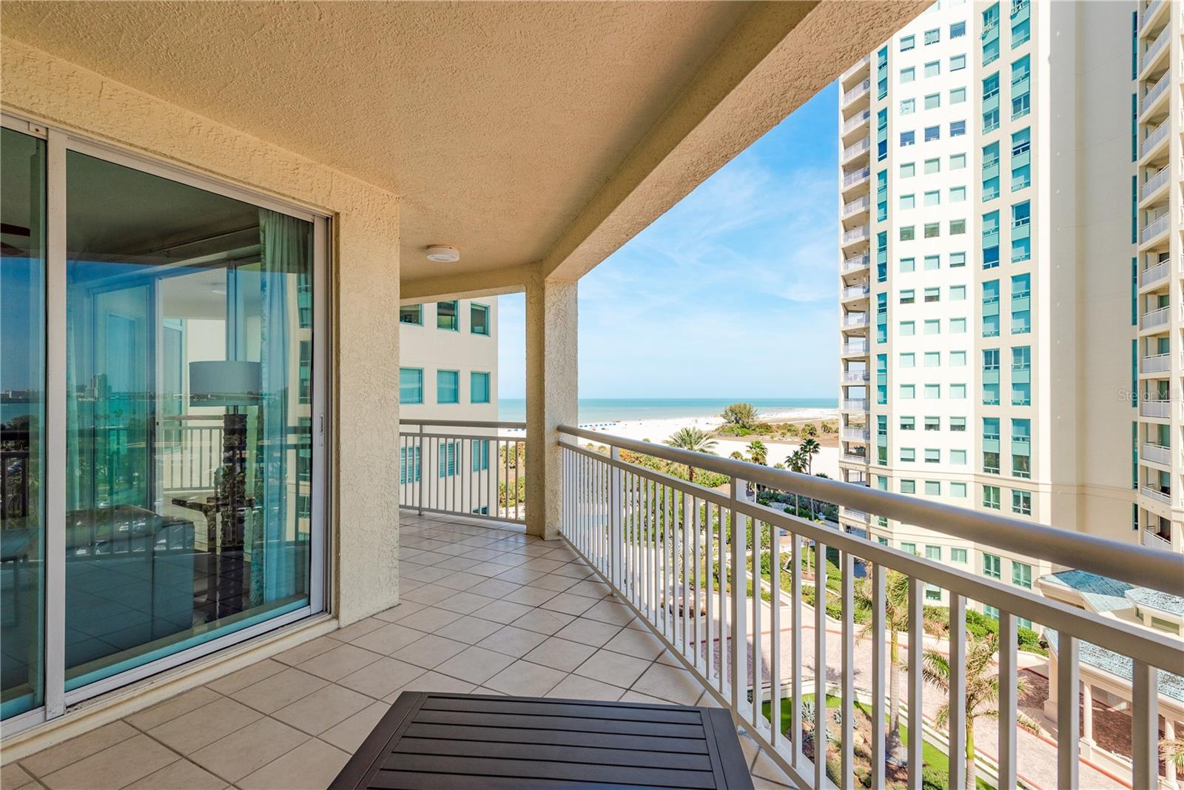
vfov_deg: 70.5
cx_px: 592
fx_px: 559
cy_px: 395
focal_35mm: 17
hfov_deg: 93.3
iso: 100
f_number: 8
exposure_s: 1/500
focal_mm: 17
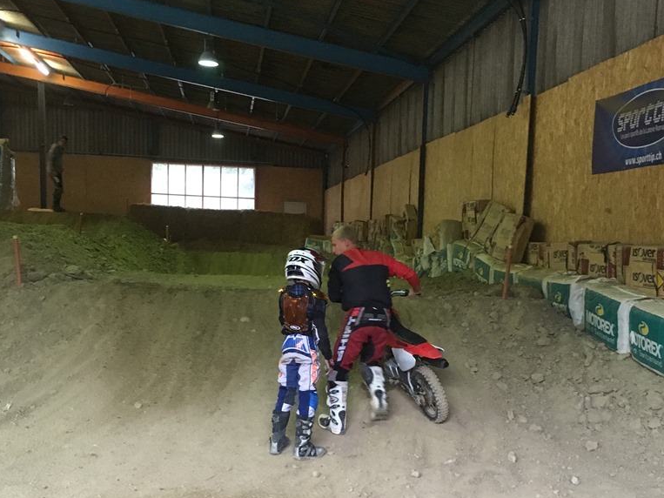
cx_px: 370
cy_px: 360
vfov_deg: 31.1
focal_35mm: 46
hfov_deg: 41.2
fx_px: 882
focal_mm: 4.15
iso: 200
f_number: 2.2
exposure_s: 1/25
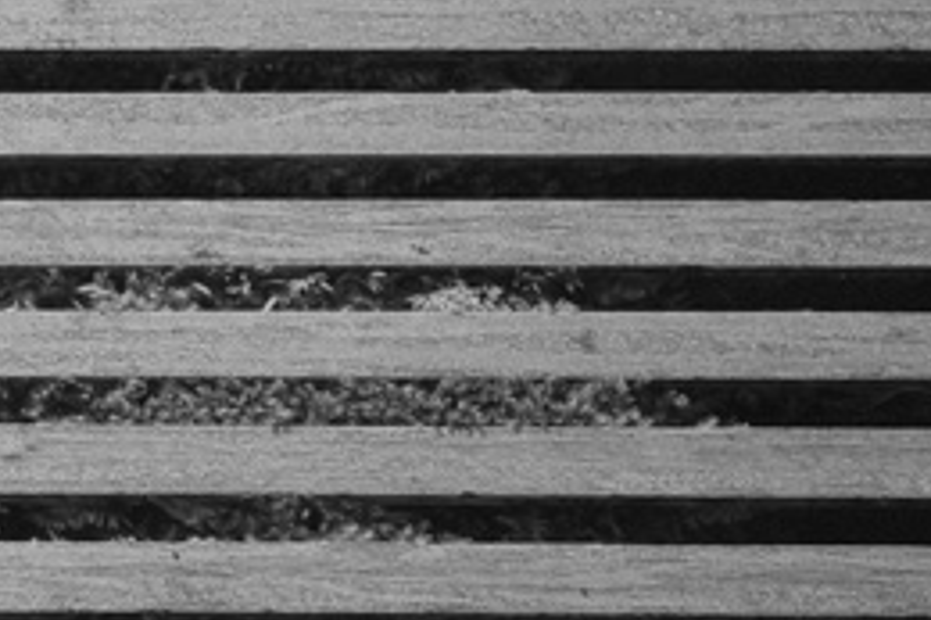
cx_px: -2224
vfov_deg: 4.4
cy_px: -701
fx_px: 7960
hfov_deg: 6.0
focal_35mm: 308
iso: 200
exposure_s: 1/640
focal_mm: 26
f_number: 5.6
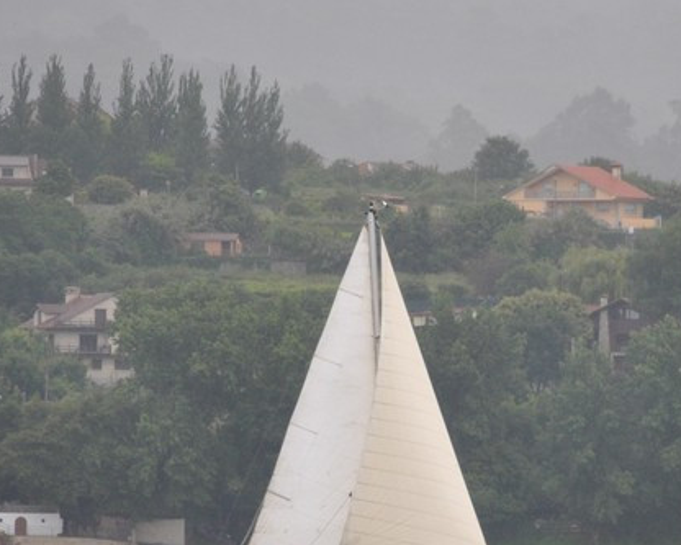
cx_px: 411
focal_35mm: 607
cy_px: 462
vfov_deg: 2.6
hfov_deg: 3.2
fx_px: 12237
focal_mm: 200
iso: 320
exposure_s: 1/500
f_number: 5.6
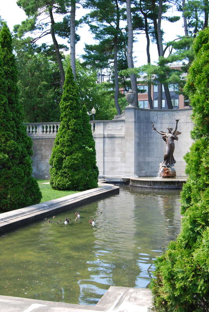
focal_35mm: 42
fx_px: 364
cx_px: 104
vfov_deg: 46.3
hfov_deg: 32.0
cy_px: 156
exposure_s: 1/60
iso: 200
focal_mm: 28
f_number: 8
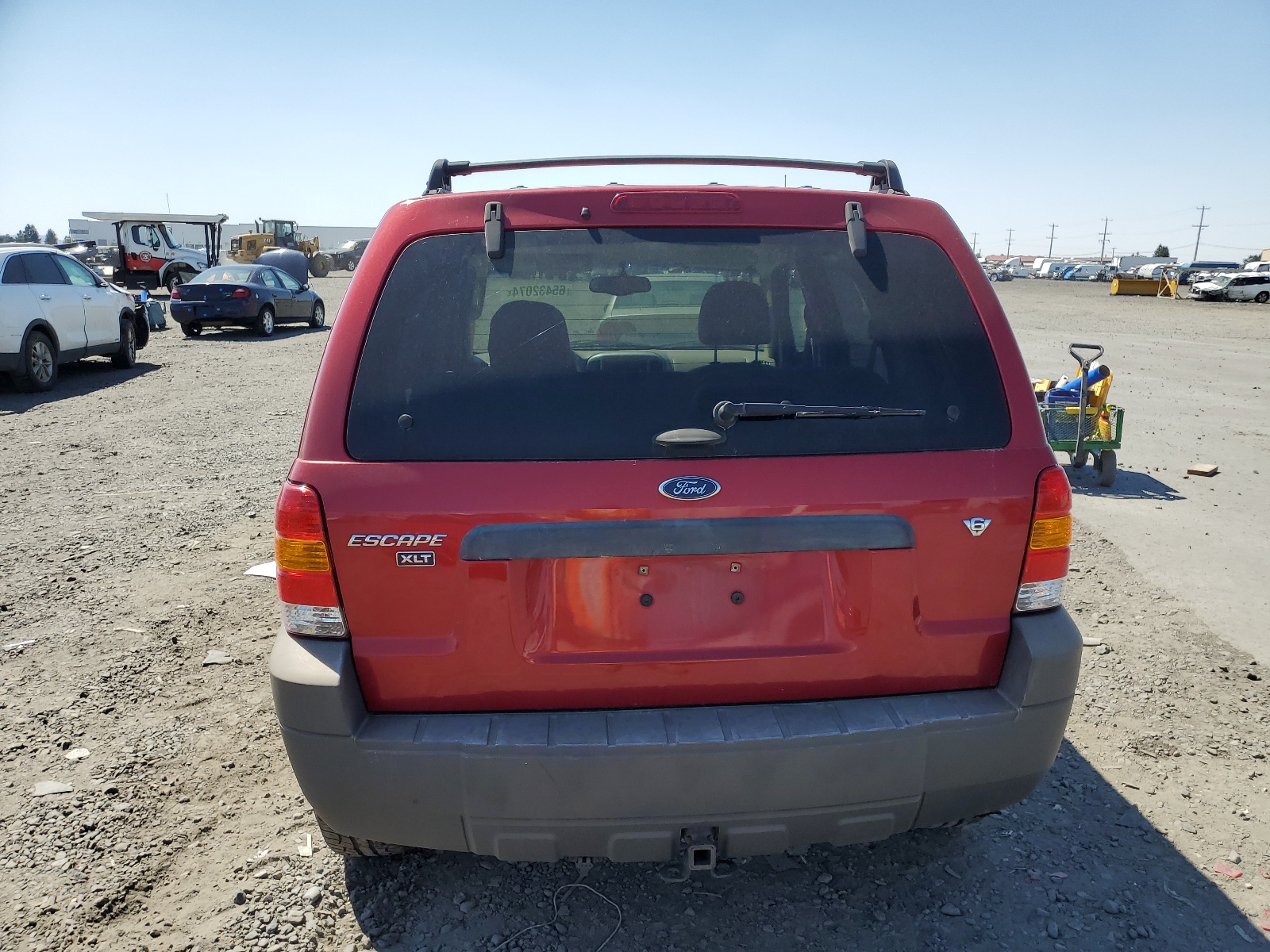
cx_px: 635
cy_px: 476
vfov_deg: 53.1
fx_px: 954
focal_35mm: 26
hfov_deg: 67.3
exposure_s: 1/2500
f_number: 1.5
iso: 50
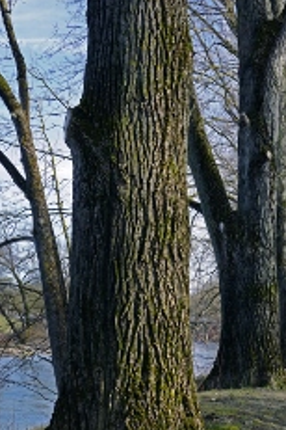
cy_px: 244
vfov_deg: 26.0
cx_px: 192
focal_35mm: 78
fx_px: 929
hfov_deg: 17.4
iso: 100
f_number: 7.1
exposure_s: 1/100
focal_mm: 30
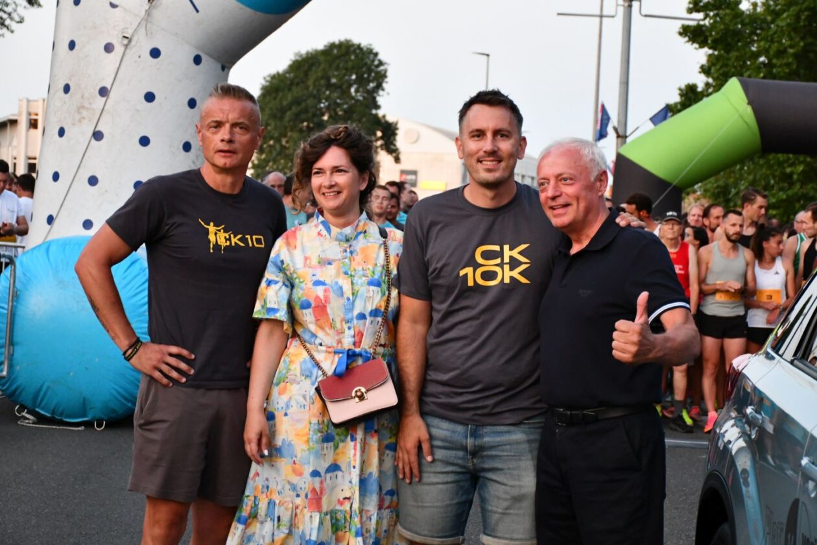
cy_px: 272
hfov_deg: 26.0
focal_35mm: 78
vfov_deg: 17.5
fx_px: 1770
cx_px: 408
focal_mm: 52
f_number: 4.8
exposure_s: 1/80
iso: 3200
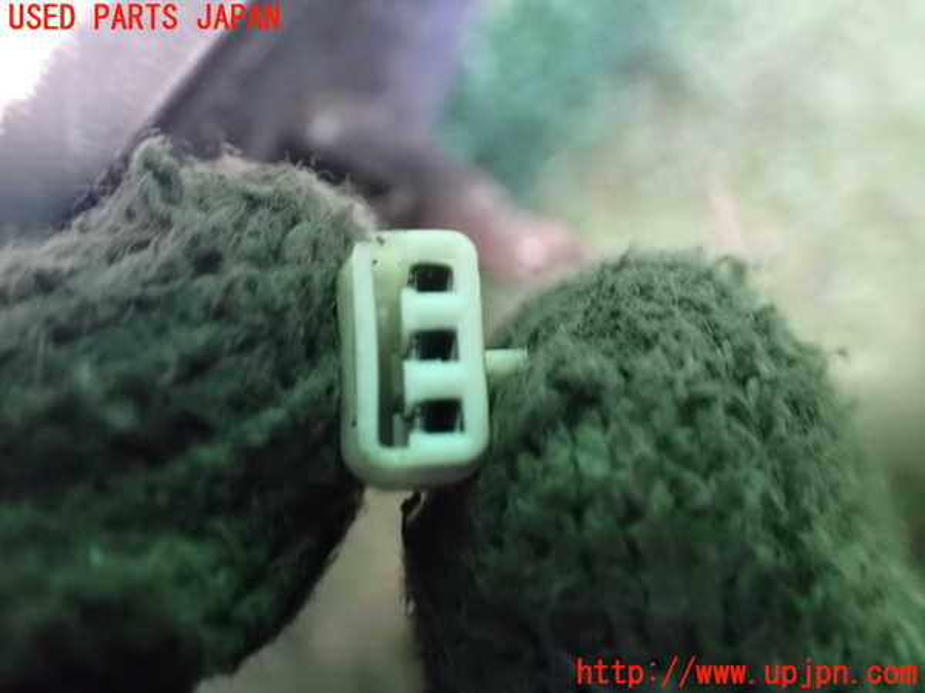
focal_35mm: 30
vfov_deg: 46.8
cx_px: 462
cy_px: 346
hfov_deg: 60.0
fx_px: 802
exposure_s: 1/25
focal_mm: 5.4
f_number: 2.3
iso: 1600
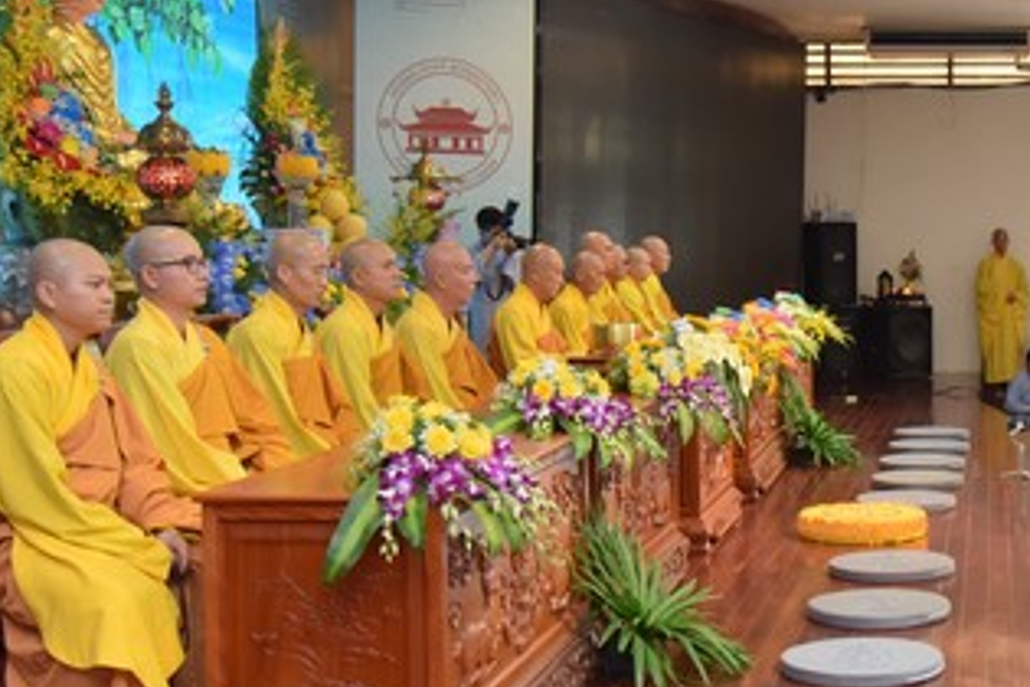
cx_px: 945
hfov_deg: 30.8
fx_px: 1774
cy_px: 344
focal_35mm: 62
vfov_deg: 21.9
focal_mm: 30
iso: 1250
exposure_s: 1/125
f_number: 4.5
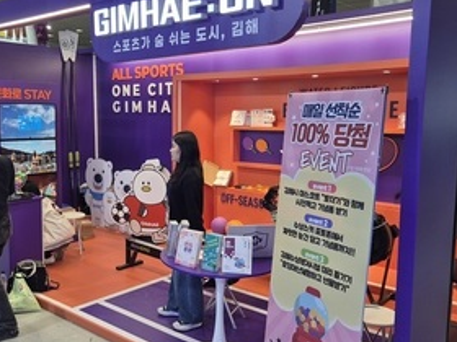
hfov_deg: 49.7
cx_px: 173
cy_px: 164
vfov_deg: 38.7
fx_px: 488
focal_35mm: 37
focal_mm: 5.4
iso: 80
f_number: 1.8
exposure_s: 1/120
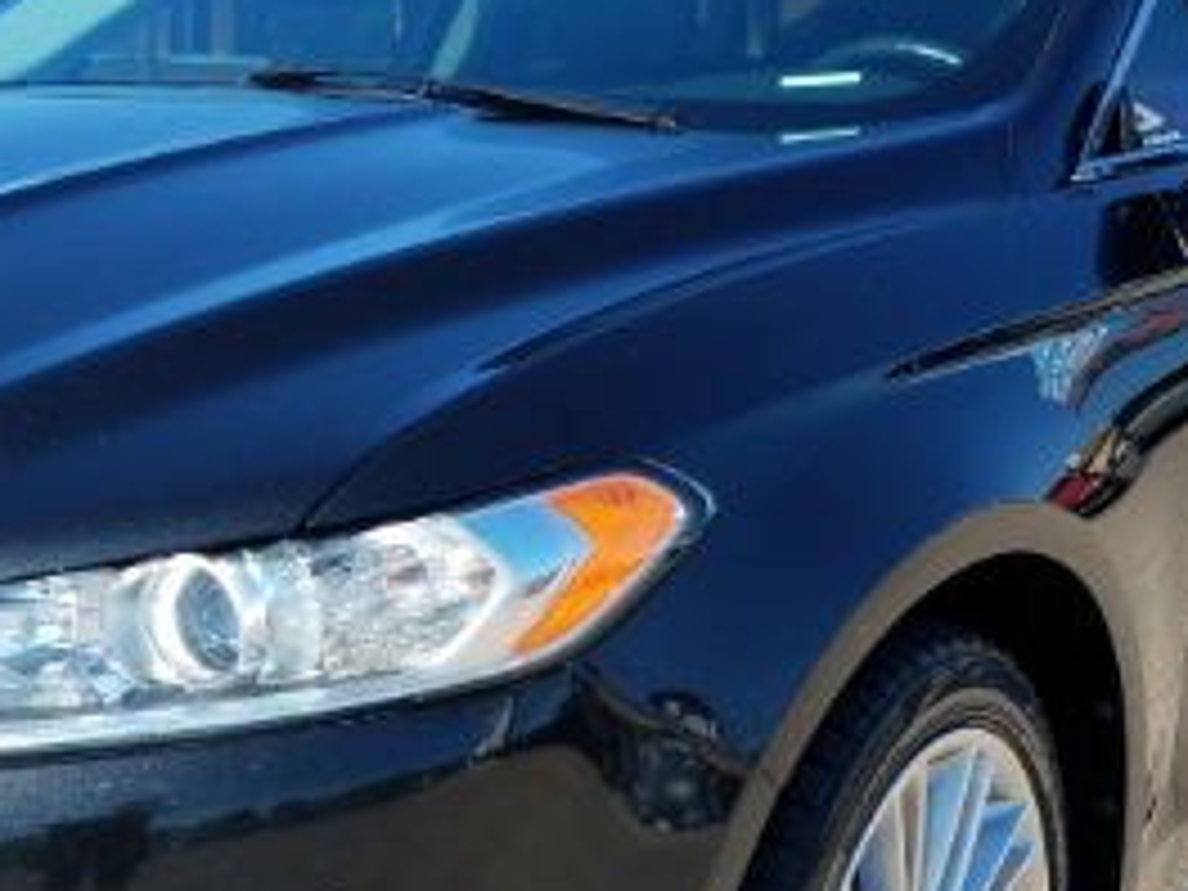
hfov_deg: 26.8
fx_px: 2471
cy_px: 596
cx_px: 374
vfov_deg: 20.4
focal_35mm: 72
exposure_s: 1/1552
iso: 40
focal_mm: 4.2
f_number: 1.7
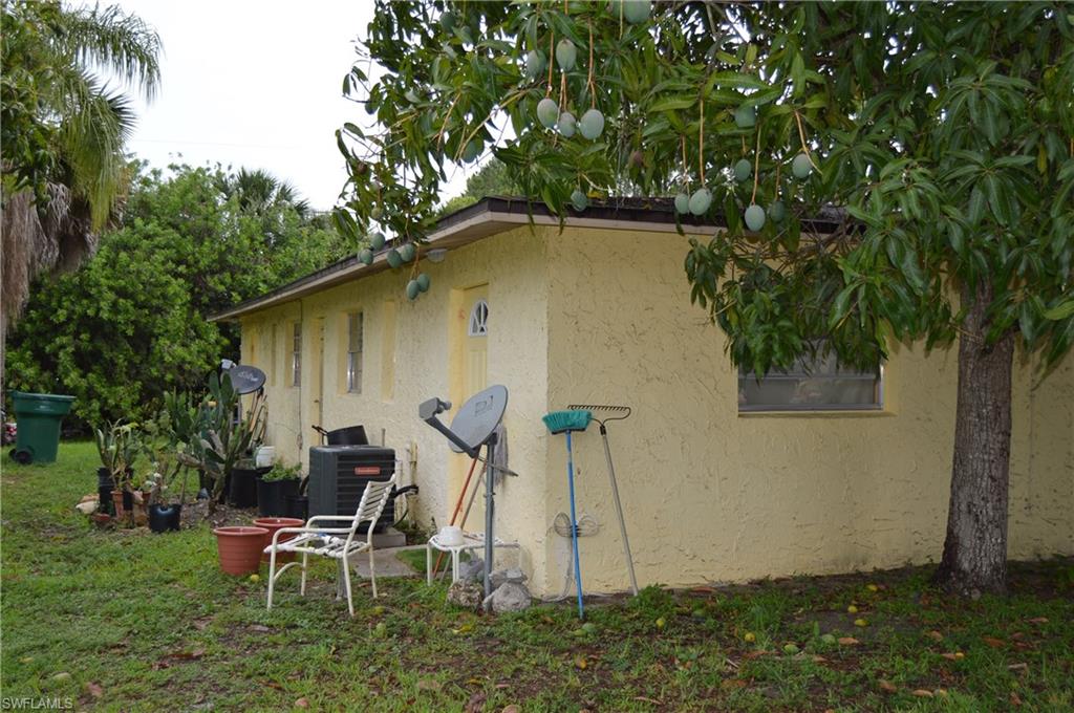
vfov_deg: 34.1
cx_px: 537
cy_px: 356
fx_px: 1162
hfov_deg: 49.6
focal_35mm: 39
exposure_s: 1/200
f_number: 4
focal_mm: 26
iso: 100
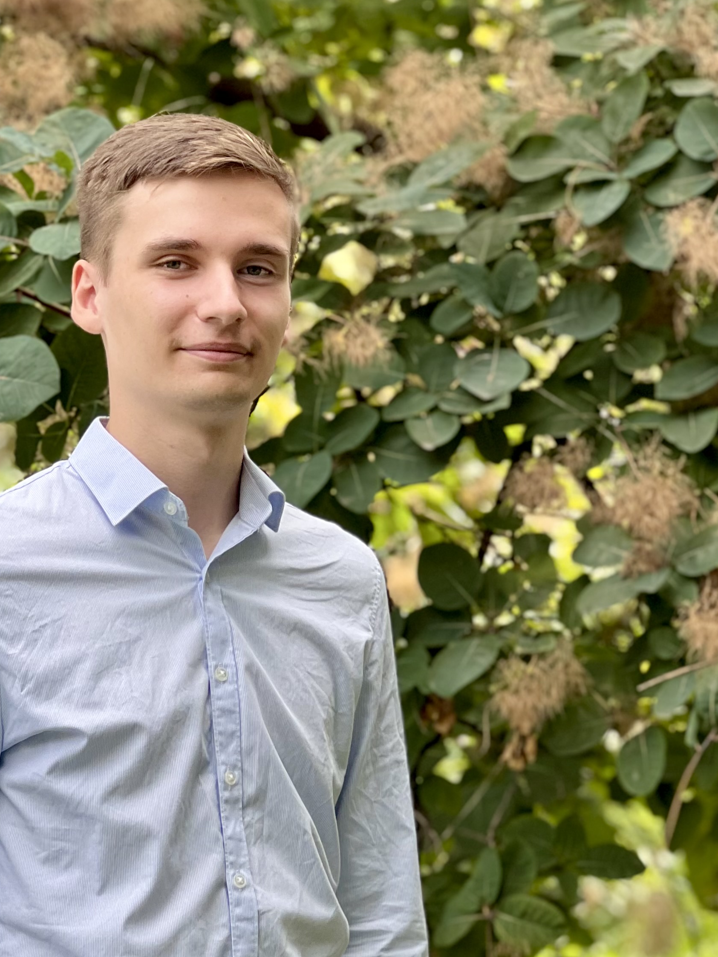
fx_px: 3650
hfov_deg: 11.2
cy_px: 796
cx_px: 214
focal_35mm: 132
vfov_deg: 14.8
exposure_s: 1/121
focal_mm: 9
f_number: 2.8
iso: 64
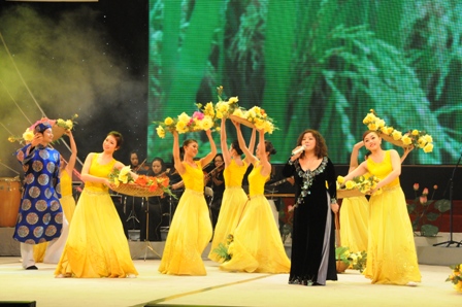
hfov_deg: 22.6
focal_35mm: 90
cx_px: 231
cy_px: 154
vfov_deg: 15.2
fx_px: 1154
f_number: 7.1
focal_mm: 60
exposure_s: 1/125
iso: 2500
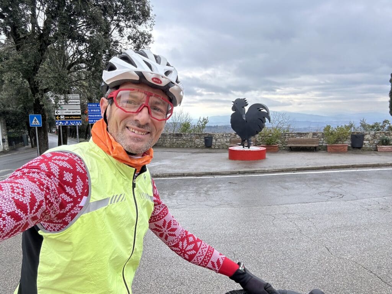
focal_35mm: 23
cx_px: 196
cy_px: 147
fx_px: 260
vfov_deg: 58.9
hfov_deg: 73.9
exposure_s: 1/210
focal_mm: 2.69
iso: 25
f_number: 1.9
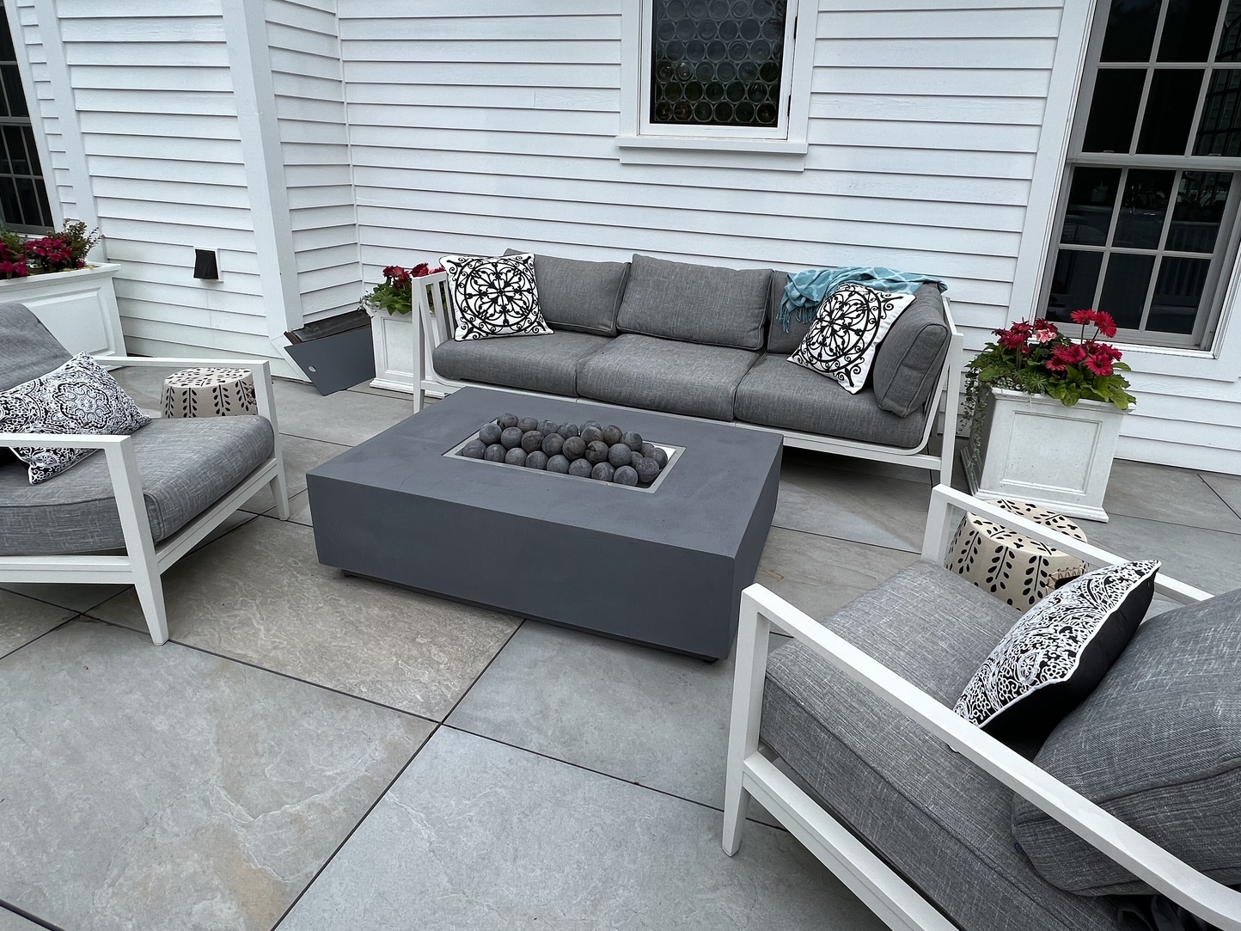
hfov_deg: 87.6
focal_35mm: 18
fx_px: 645
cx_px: 674
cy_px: 358
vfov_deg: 70.6
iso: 32
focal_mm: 1.57
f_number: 1.8
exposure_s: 1/1698
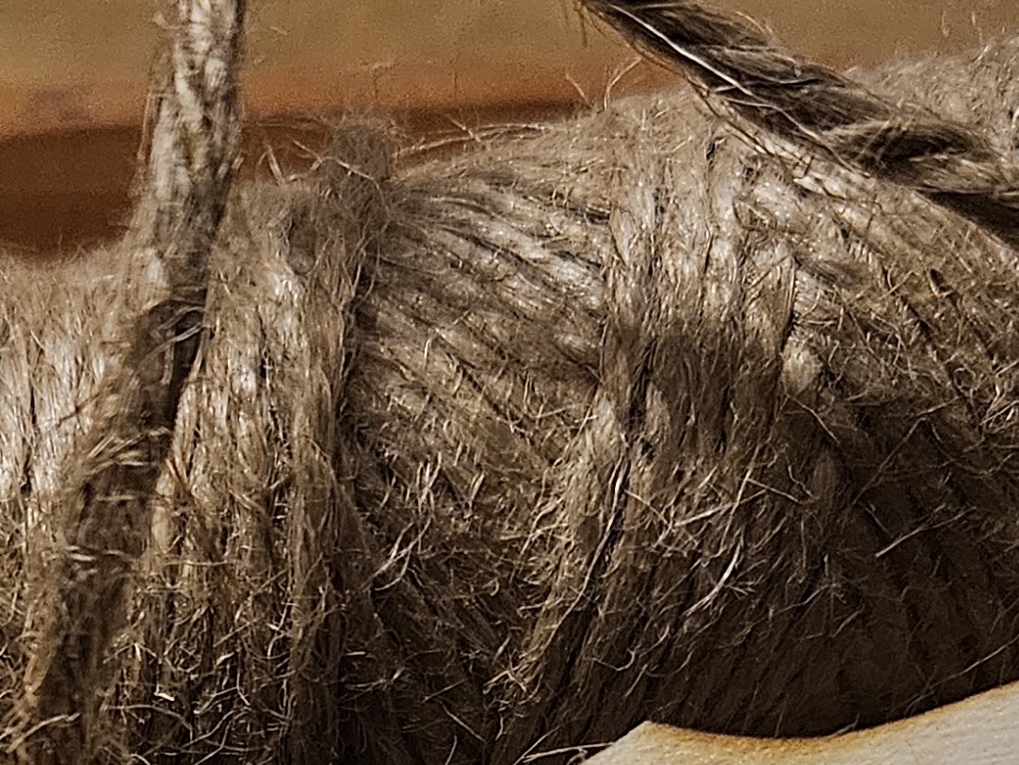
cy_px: 1165
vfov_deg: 15.9
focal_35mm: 85
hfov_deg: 22.7
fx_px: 2503
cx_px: 186
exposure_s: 1/101
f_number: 1.8
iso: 800
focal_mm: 5.4
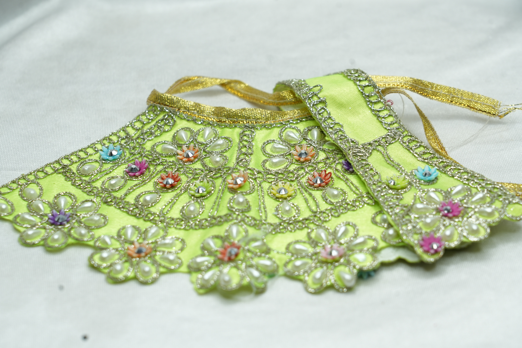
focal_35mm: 105
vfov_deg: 13.0
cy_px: 174
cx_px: 261
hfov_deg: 19.5
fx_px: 1522
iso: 250
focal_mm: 105
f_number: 7.1
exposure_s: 1/50
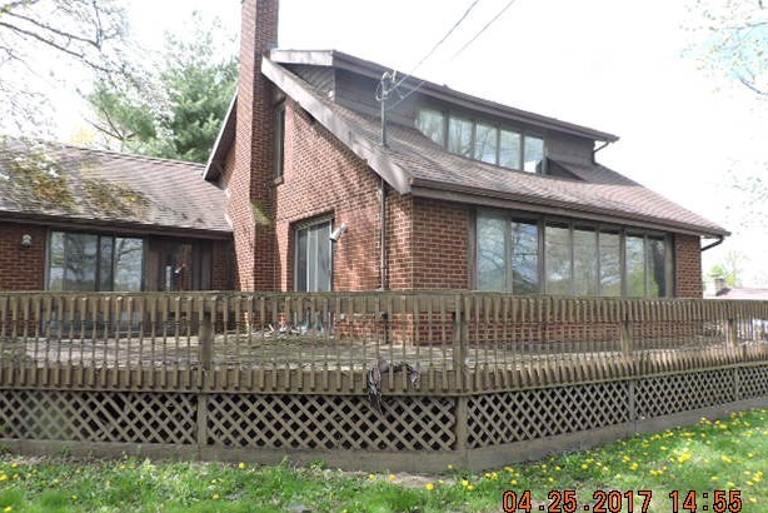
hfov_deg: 69.4
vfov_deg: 49.6
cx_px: 383
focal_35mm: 26
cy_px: 270
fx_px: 555
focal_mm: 4.3
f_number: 3
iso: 100
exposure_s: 1/320
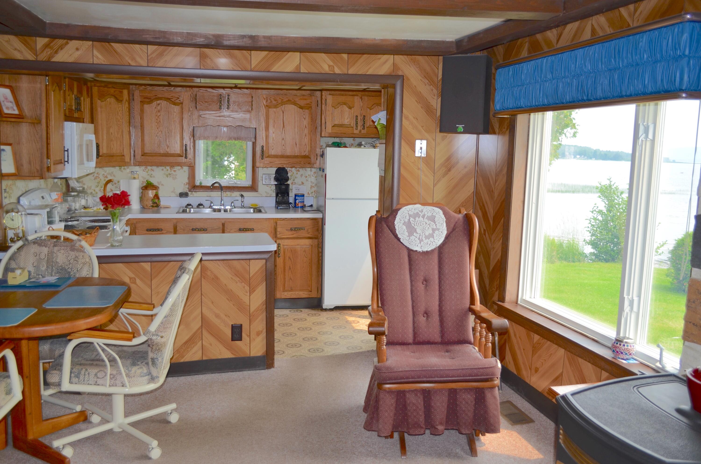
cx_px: 350
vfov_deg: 39.8
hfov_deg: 57.3
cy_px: 232
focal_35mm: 33
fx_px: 641
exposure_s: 1/200
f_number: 3.8
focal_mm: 22
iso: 140
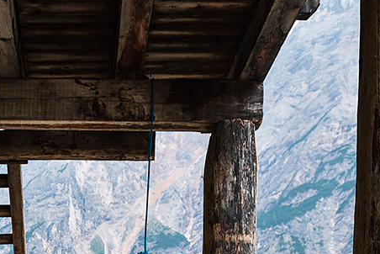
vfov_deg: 13.5
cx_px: 21
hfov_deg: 21.5
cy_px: 437
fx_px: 972
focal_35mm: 92
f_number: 5.6
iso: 100
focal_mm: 26
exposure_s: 1/60
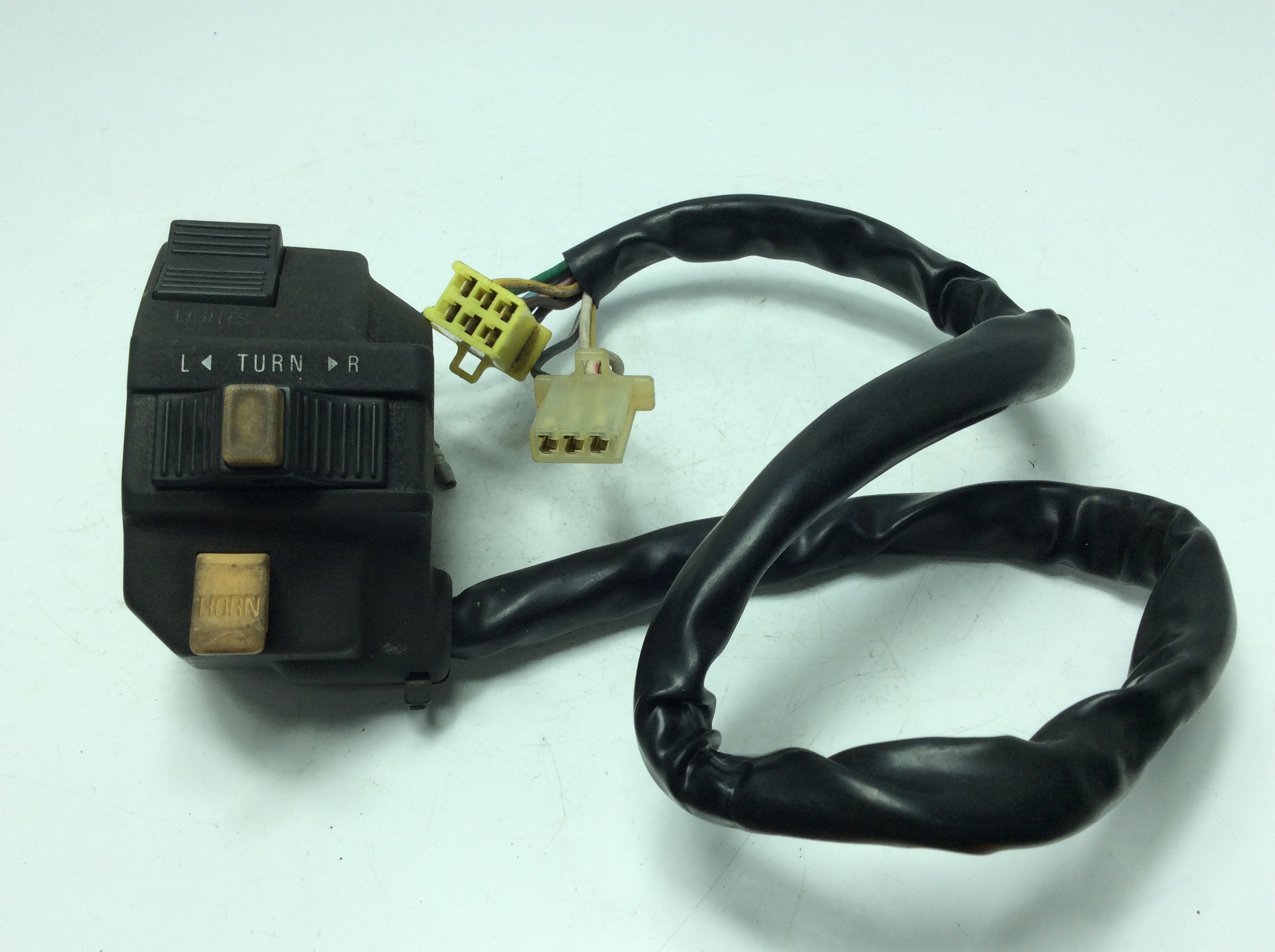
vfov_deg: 44.1
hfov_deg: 56.9
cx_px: 638
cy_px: 476
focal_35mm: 32
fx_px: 1177
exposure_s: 1/357
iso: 32
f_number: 2.4
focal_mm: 3.3
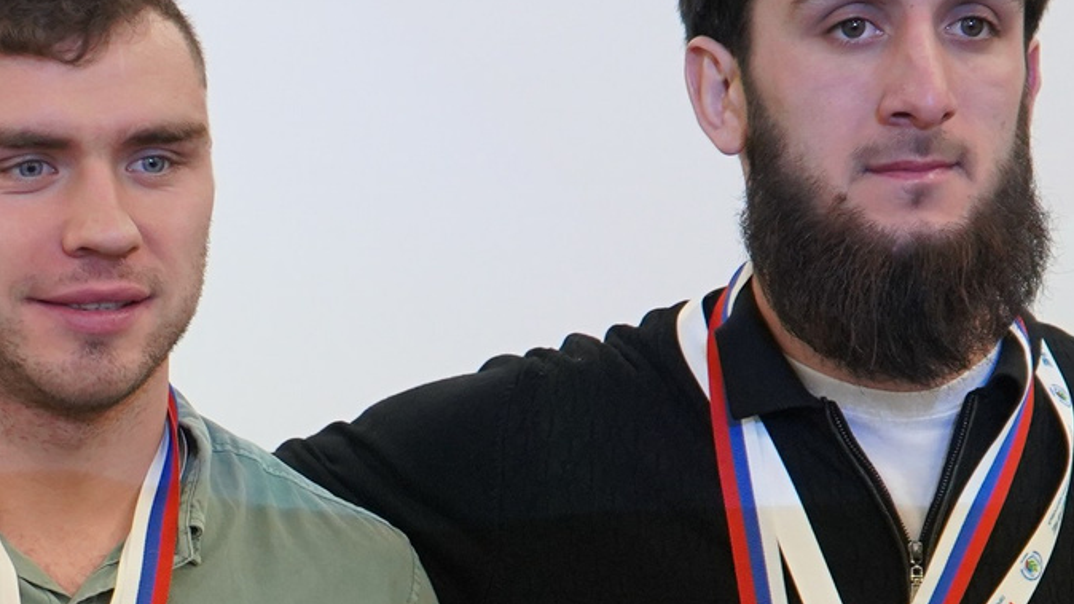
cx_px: -65
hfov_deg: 12.4
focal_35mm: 171
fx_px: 4869
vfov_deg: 7.0
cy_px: 828
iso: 1600
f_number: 4.5
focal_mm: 43
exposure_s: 1/160
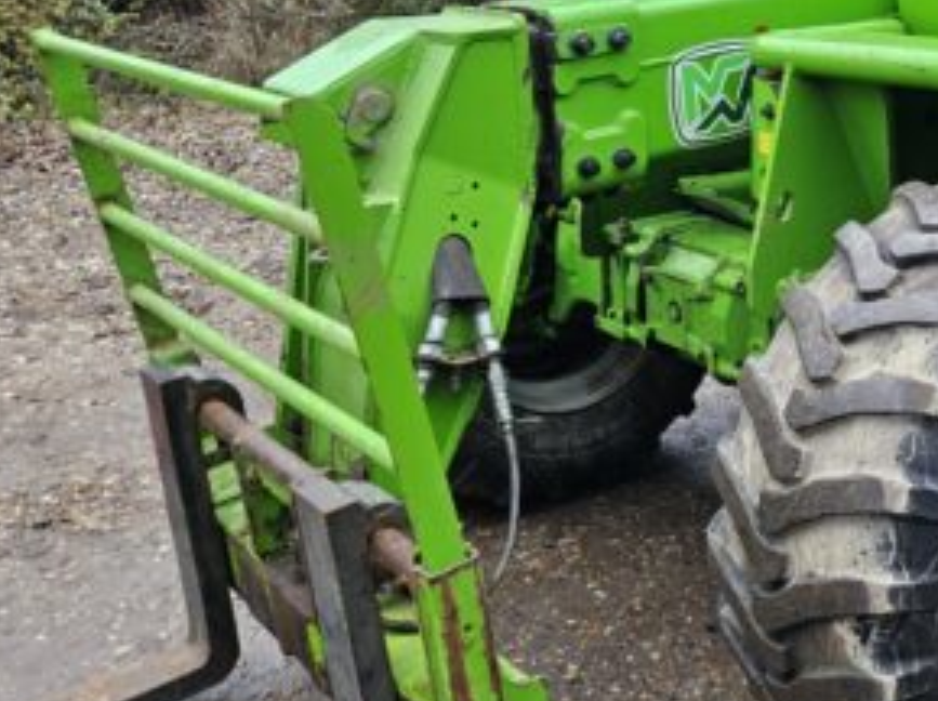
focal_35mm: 51
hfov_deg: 34.0
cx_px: 951
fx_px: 1380
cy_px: 120
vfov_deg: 27.8
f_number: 1.8
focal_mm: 5.4
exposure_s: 1/100
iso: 100
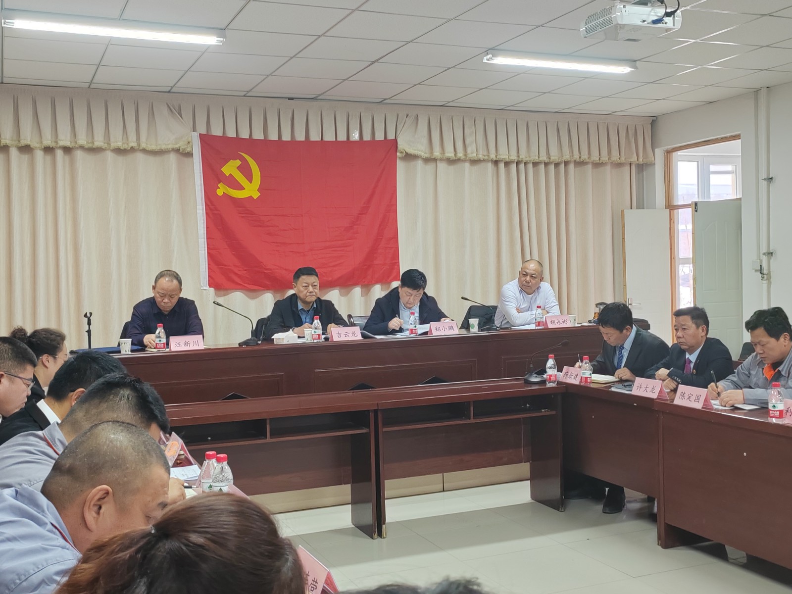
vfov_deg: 35.1
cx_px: 396
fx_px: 938
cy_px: 297
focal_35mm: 41
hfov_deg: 45.8
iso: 315
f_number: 1.9
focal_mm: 5.52
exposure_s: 1/50
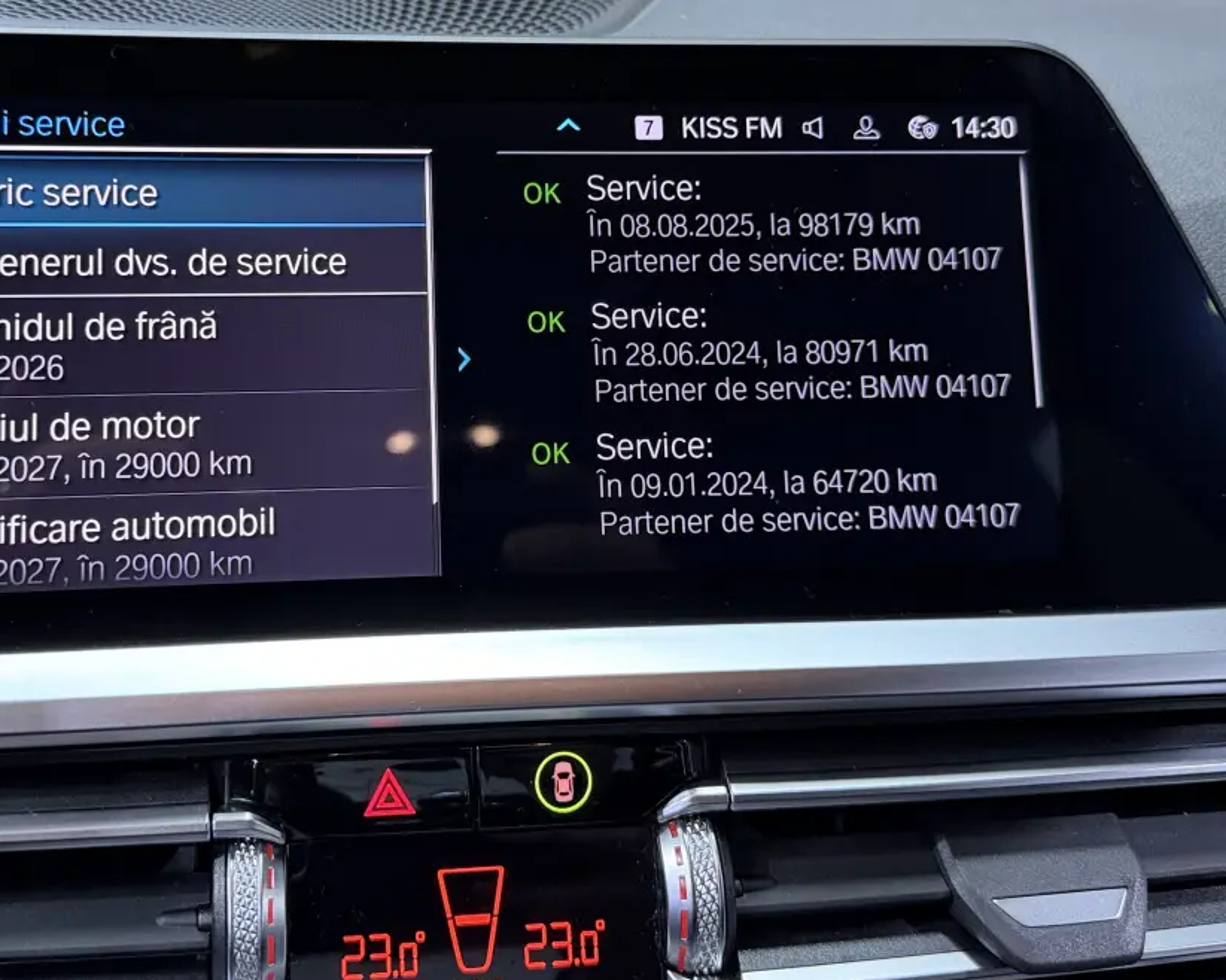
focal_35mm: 41
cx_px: 463
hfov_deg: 44.5
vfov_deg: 36.1
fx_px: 1487
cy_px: 323
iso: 400
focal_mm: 6.76
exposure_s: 1/50
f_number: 1.78
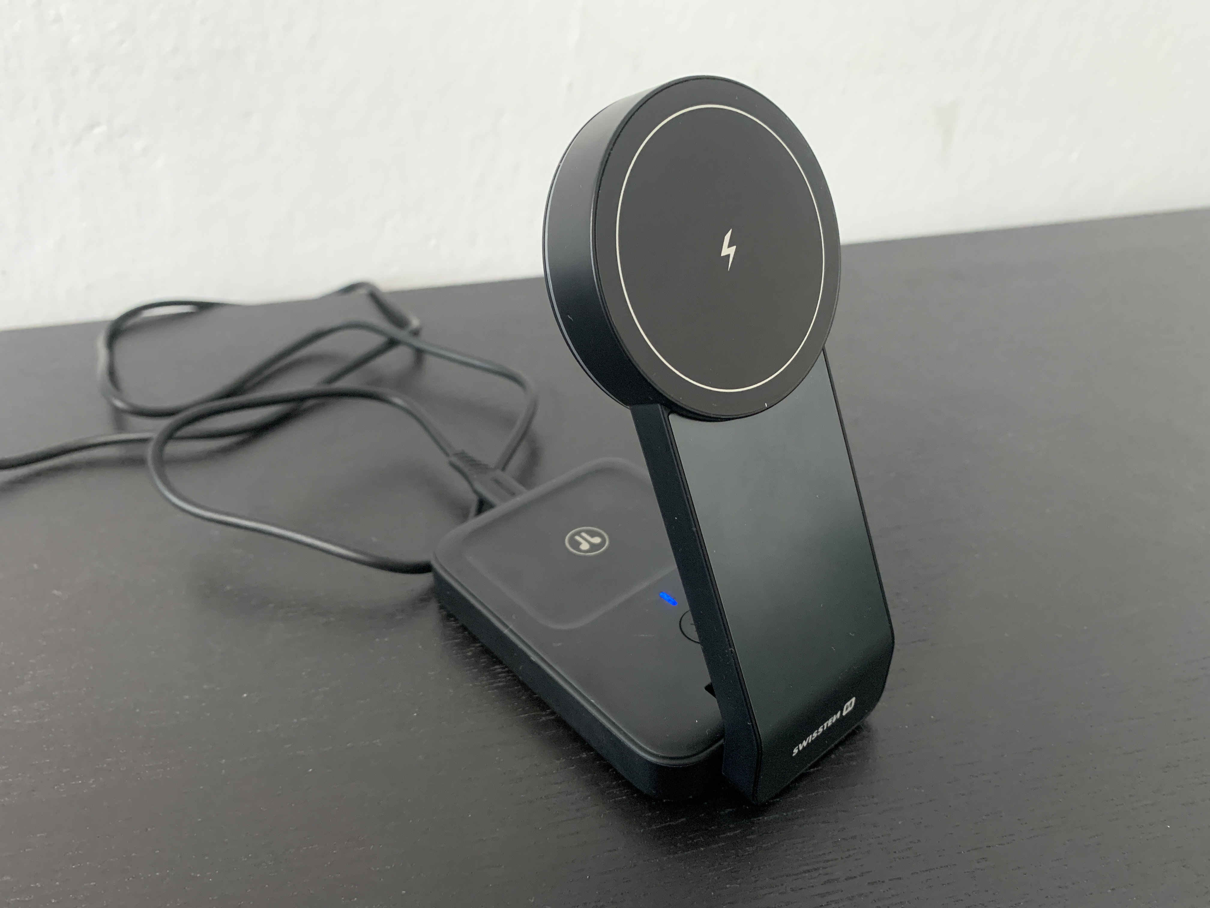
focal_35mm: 26
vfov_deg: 53.1
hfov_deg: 67.3
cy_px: 454
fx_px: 909
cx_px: 605
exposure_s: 1/40
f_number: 1.8
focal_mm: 4.25
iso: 400
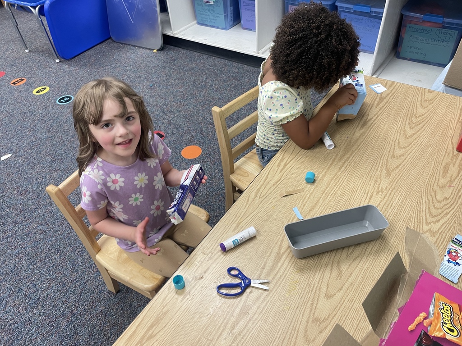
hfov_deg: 67.3
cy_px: 173
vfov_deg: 53.1
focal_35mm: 26
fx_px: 347
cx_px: 231
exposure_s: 1/60
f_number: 1.6
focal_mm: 4.2
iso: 80
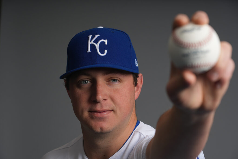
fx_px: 694
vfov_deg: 13.0
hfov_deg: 19.5
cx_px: 119
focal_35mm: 105
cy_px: 80
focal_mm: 105
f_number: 7.1
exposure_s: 1/250
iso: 160
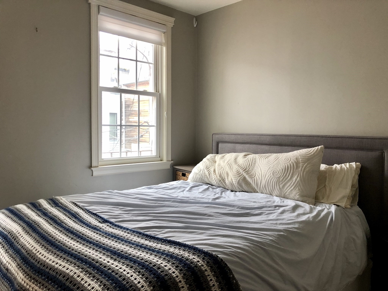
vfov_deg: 49.7
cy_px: 146
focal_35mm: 28
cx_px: 194
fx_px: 314
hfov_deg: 63.4
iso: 40
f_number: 1.8
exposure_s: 1/24
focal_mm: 4
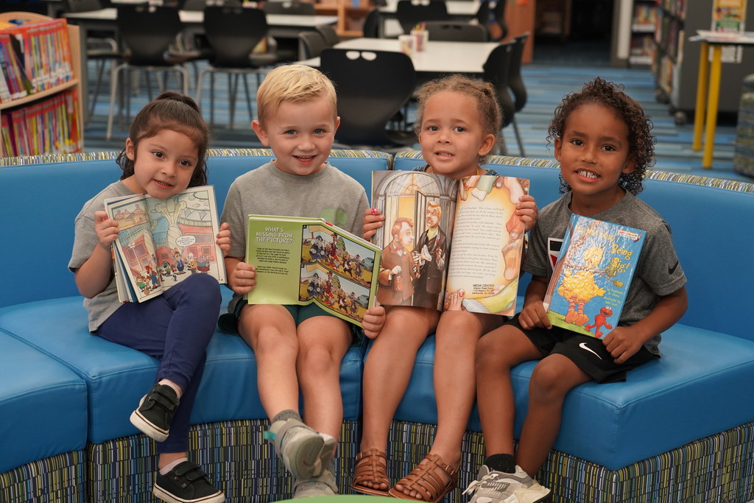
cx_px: 377
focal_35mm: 59
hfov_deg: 33.9
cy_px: 252
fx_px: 1236
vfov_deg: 23.0
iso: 2000
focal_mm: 59
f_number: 4
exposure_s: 1/160
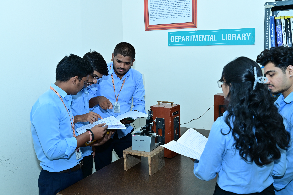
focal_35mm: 37
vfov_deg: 35.9
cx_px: 146
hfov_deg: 51.9
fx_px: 301
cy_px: 98
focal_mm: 37
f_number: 5
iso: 640
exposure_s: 1/125
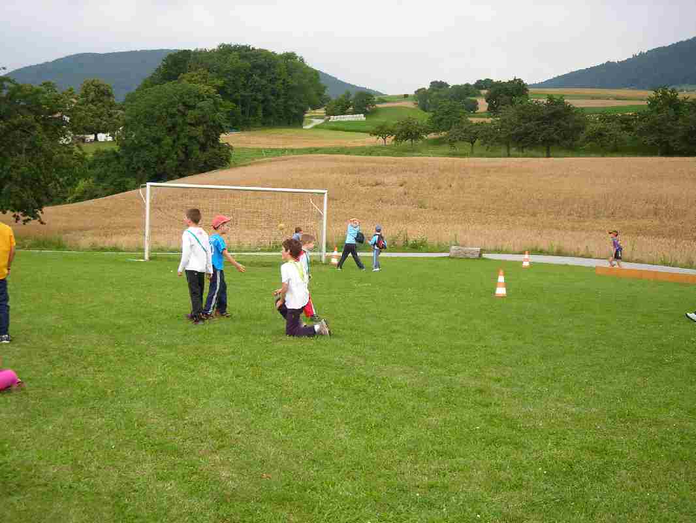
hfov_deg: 34.9
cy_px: 262
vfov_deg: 26.6
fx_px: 1106
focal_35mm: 55
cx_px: 348
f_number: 3.6
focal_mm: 9.1
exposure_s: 1/177
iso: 50
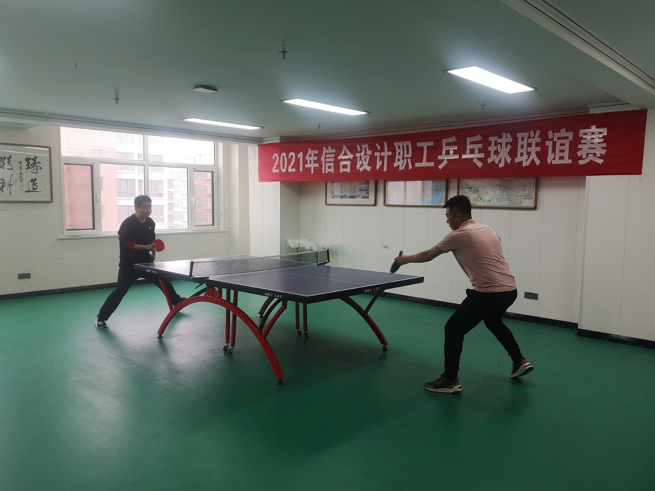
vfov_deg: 51.4
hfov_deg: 65.3
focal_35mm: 27
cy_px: 246
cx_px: 328
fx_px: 511
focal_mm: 3.95
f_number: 1.8
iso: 125
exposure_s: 1/100
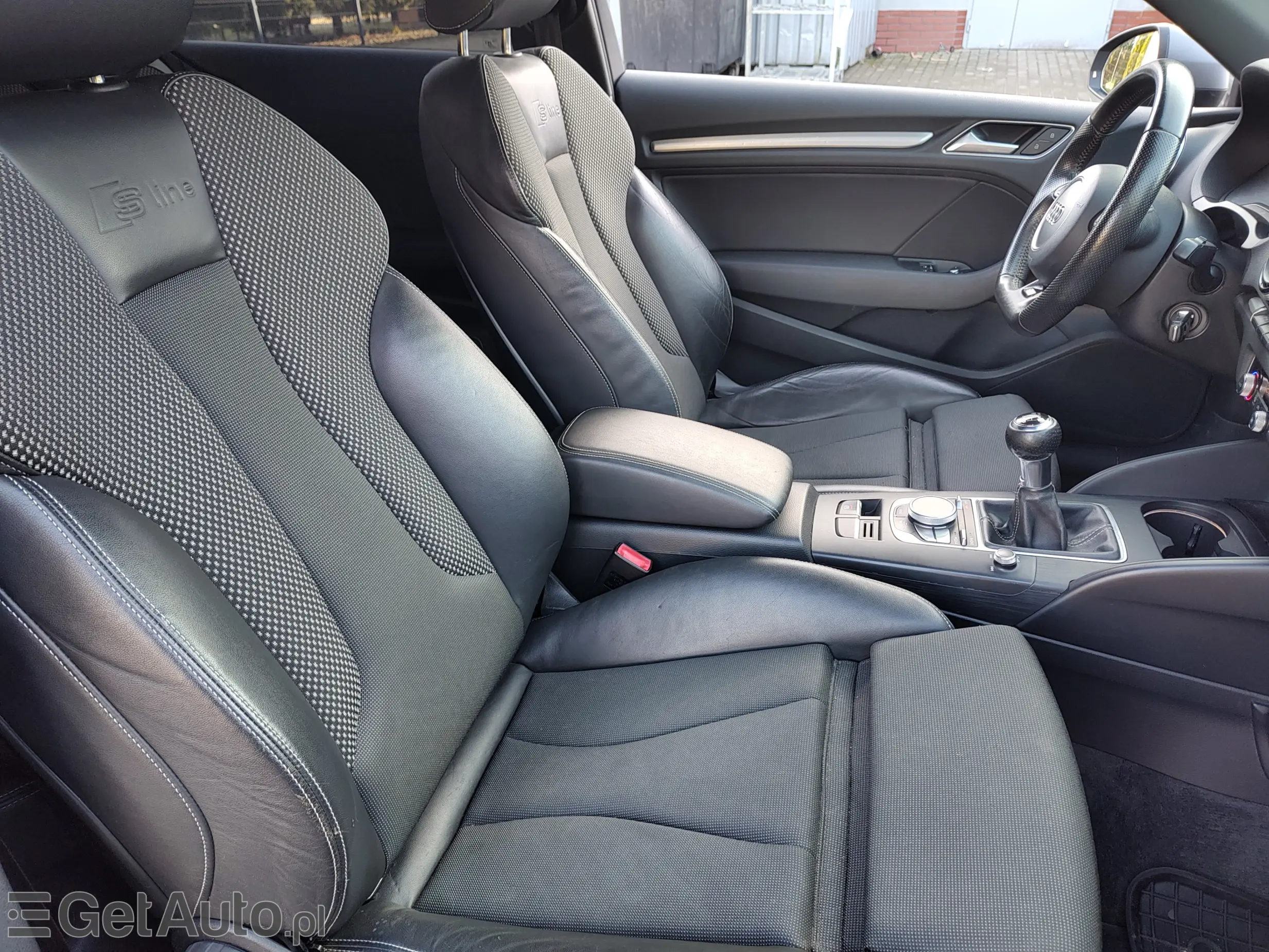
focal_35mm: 23
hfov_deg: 73.9
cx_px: 634
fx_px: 843
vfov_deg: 58.9
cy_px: 476
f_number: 1.8
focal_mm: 5.56
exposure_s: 1/50
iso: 148
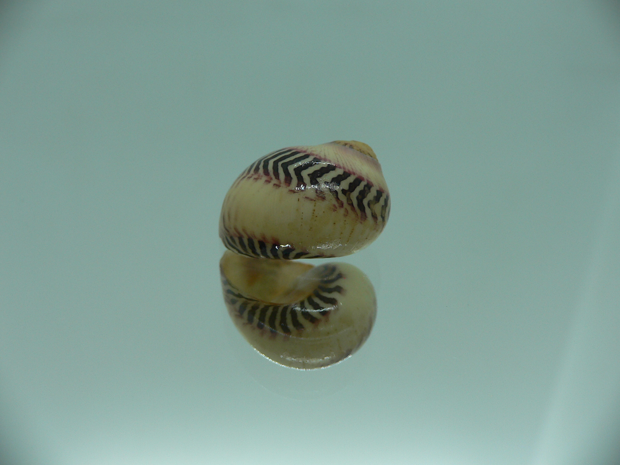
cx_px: 310
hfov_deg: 52.6
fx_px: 627
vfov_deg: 40.7
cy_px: 232
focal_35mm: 35
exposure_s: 1/80
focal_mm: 4.6
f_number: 2.8
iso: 80
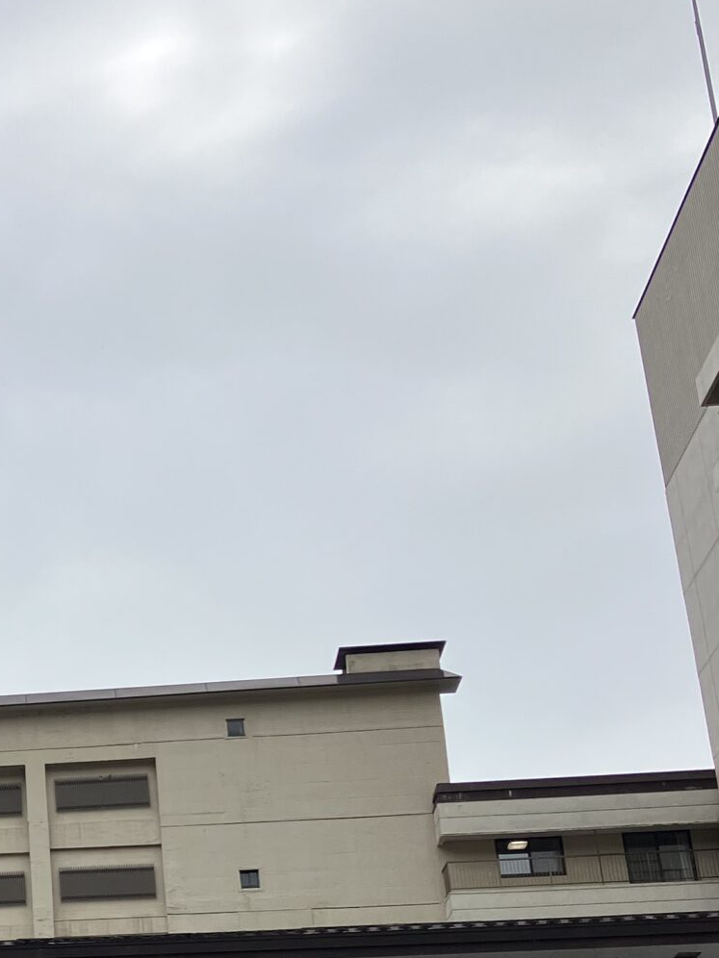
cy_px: 819
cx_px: -192
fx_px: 1994
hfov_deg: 19.1
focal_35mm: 72
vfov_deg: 26.3
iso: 32
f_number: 1.8
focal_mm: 3.99
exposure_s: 1/2857
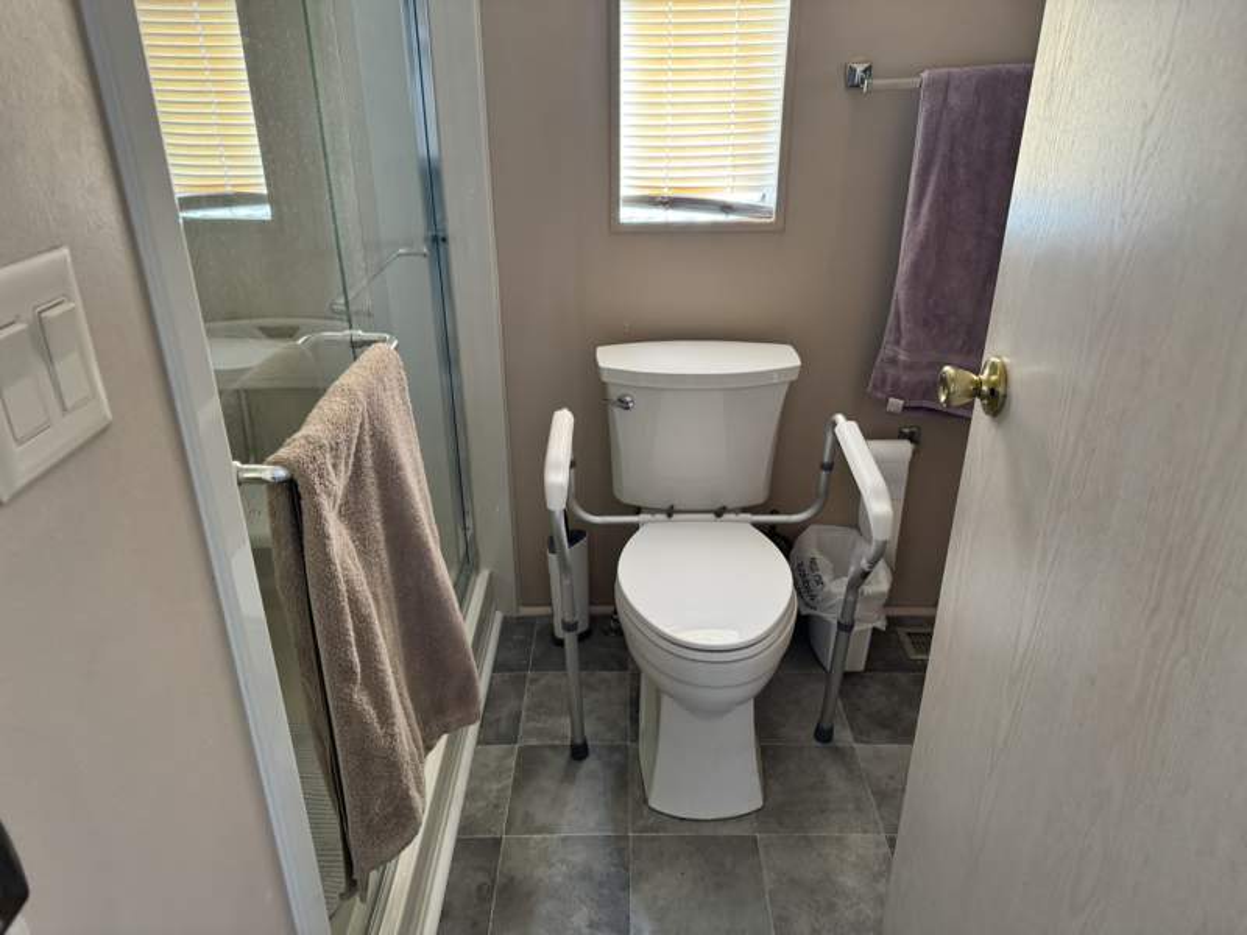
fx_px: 865
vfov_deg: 56.8
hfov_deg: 71.6
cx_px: 624
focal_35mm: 24
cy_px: 468
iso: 200
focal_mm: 6.76
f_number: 1.78
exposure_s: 1/60
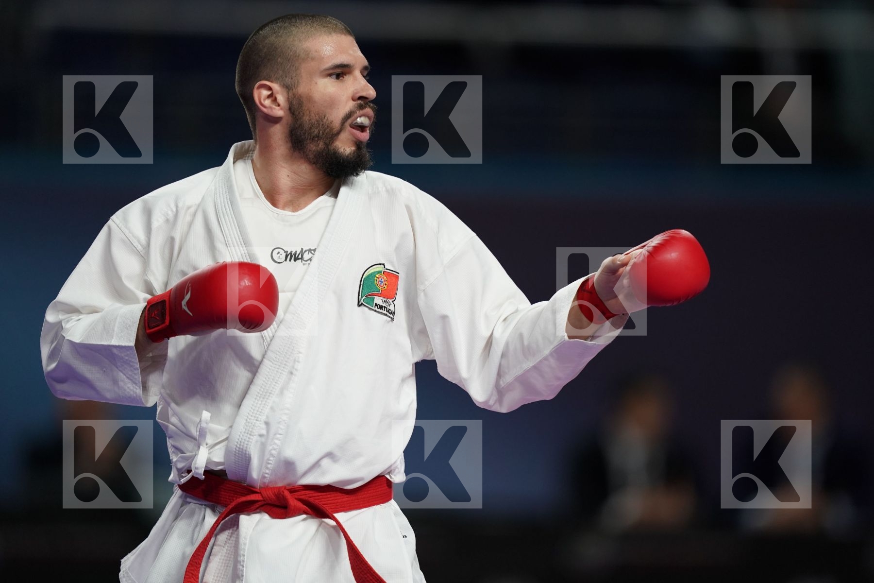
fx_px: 9710
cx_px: 437
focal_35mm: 400
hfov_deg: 5.2
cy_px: 292
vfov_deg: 3.4
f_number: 2.8
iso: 1600
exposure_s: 1/1000
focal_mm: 400
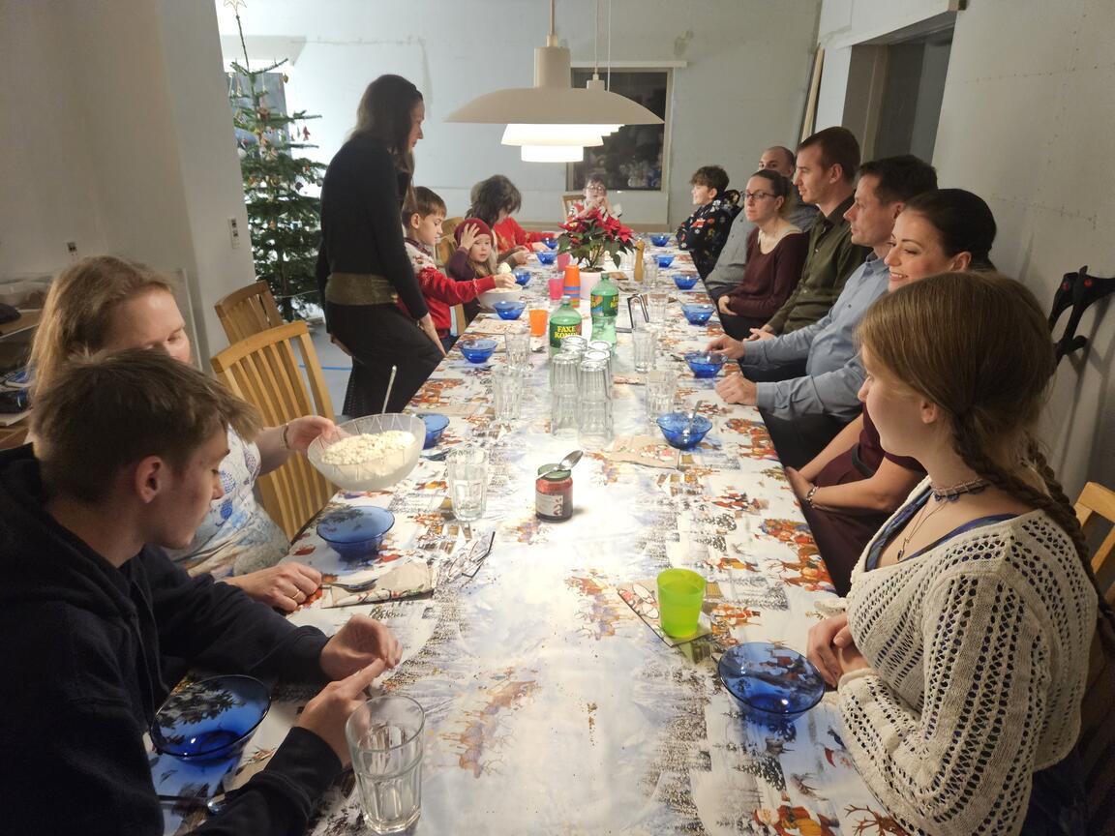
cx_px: 558
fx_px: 741
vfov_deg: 58.9
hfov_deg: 73.9
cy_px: 418
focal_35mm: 23
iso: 640
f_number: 1.8
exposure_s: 1/100
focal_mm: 5.4
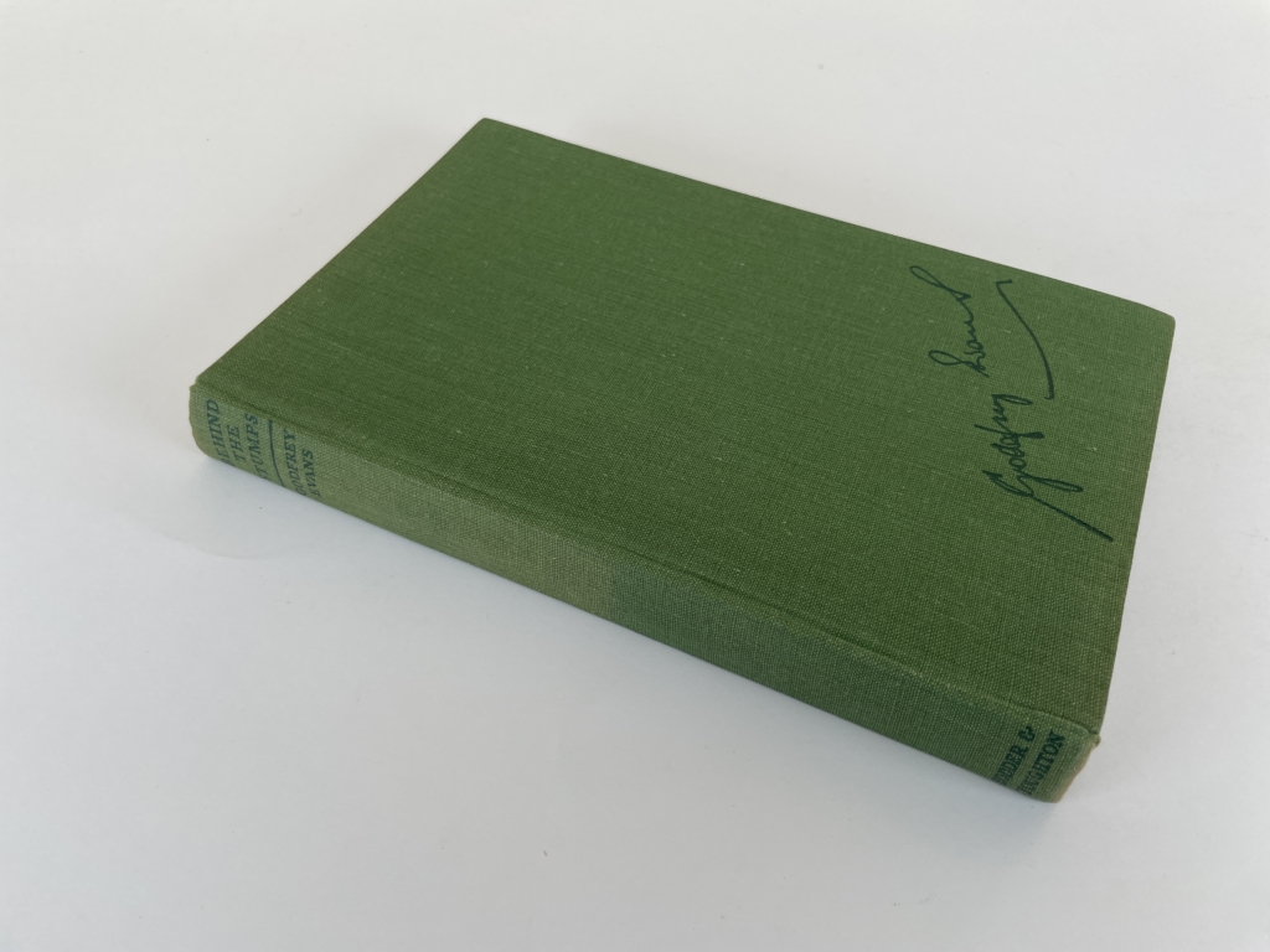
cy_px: 476
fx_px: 954
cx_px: 635
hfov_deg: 67.3
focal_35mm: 26
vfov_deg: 53.1
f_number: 1.6
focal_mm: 4.2
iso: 32
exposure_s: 1/274
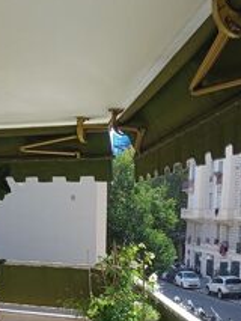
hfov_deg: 26.1
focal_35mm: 56
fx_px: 519
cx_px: 101
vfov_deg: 32.3
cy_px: 302
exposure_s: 1/285
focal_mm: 3.43
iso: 100
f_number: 2.2
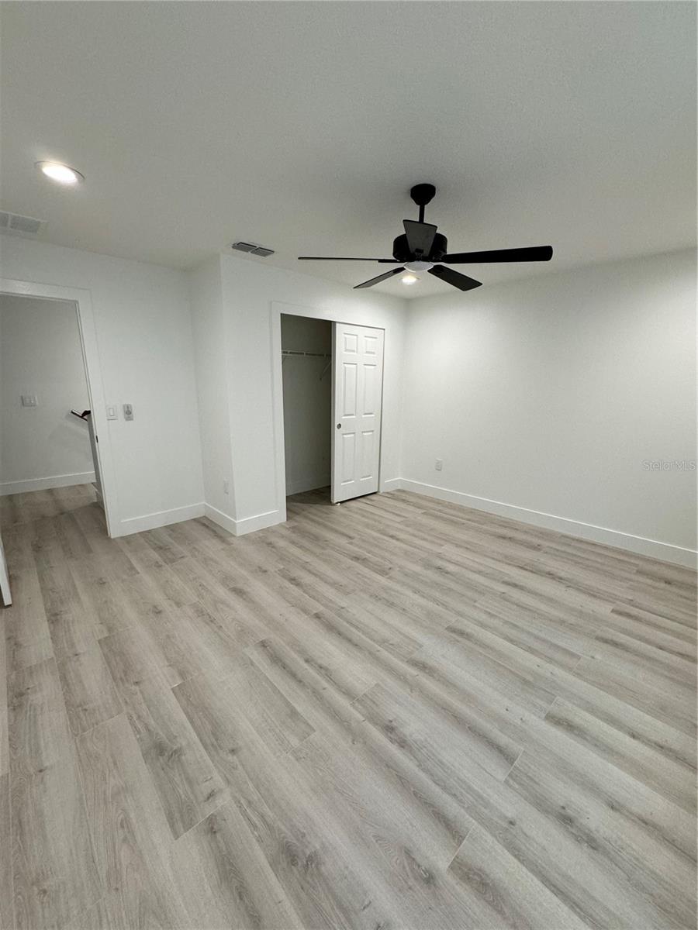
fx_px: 376
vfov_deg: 102.1
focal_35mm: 14
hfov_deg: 85.7
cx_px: 349
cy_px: 465
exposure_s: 1/120
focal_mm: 2.22
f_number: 2.2
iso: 200
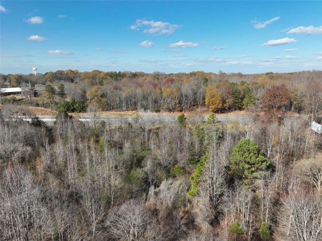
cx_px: 161
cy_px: 120
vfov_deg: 56.8
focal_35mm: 24
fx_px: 223
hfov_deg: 71.6
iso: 130
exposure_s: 1/200
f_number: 2.8
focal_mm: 12.29
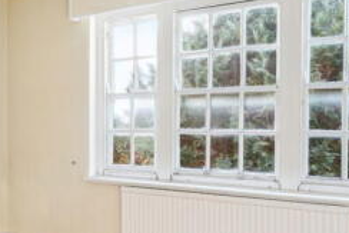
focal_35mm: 43
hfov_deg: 44.1
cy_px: 132
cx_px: 92
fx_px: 417
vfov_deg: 31.2
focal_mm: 16
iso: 500
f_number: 5.6
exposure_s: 1/15
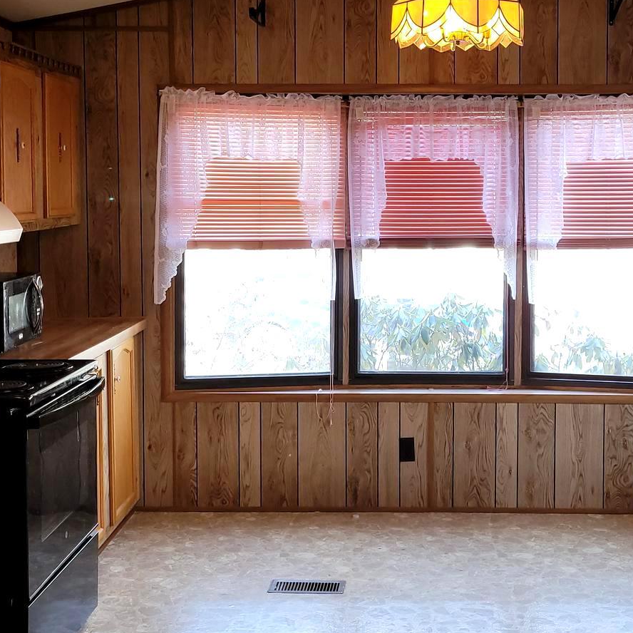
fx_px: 1096
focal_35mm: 53
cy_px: 247
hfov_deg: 32.1
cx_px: 377
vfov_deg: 32.1
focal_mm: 5.4
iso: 64
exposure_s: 1/60
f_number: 1.8
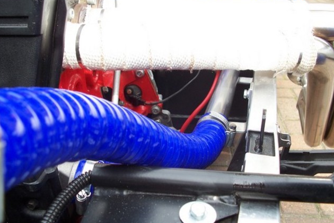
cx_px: 165
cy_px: 112
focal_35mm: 37
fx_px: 343
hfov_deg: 51.9
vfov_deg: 35.9
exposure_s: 1/180
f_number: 2.8
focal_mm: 6
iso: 80
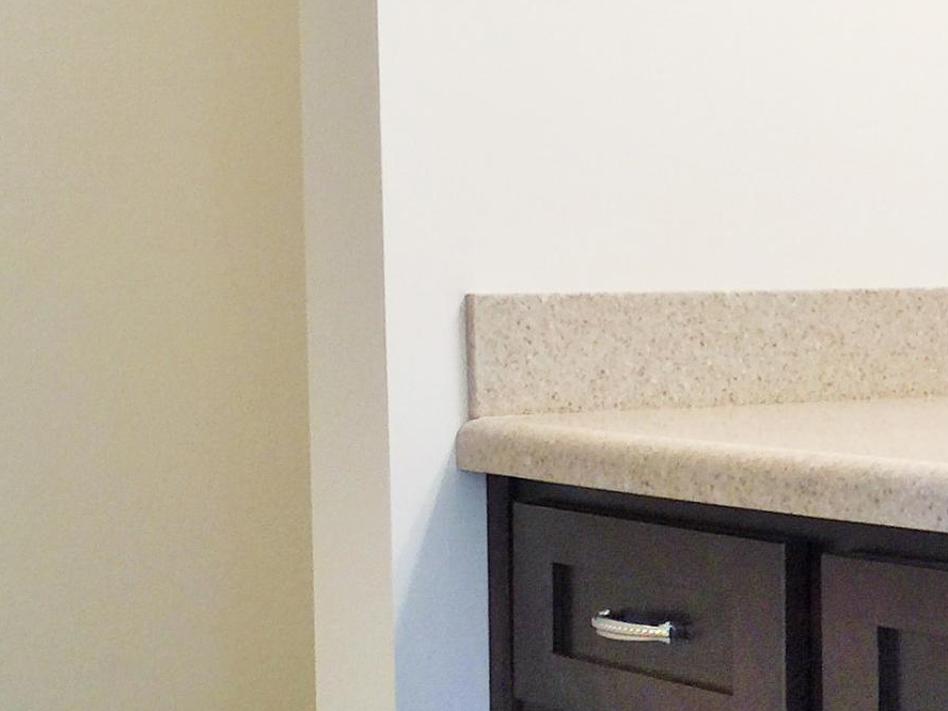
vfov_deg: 15.1
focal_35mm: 98
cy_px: 429
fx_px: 2684
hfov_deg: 19.3
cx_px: 993
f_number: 2.2
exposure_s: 1/15
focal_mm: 4.15
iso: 32
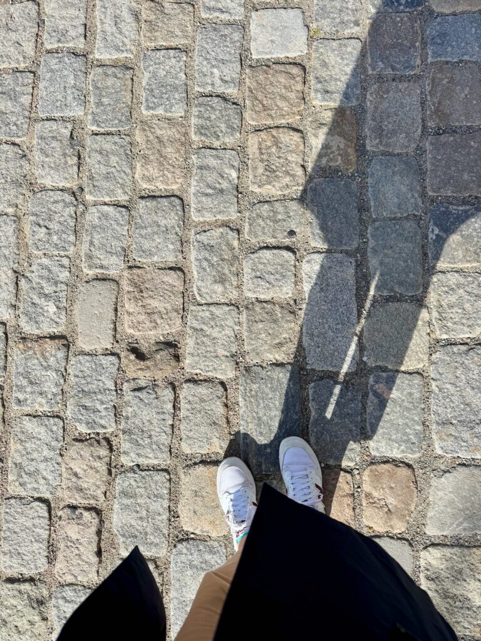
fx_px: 445
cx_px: 240
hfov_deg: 56.8
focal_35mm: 24
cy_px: 320
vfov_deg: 71.6
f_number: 1.78
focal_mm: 6.76
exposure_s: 1/3413
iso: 80
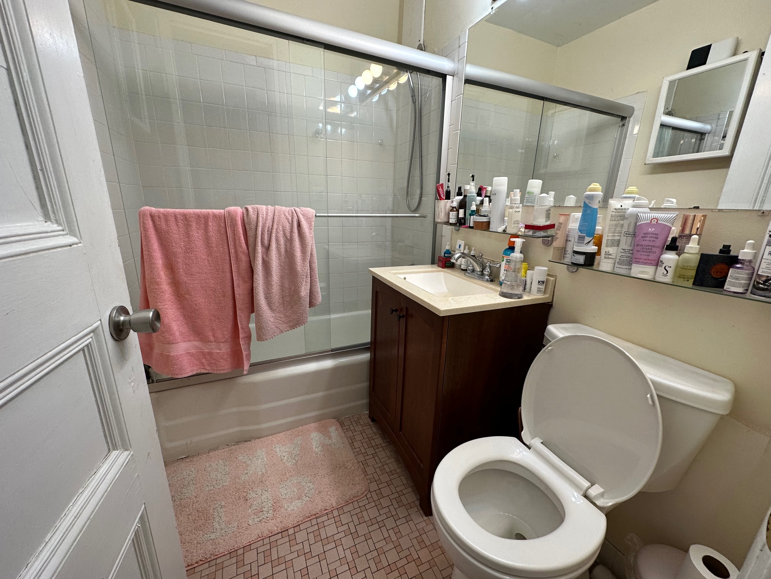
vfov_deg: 85.7
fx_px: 312
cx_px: 386
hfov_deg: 102.1
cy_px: 290
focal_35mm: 14
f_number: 2.2
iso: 125
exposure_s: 1/120
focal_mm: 2.22
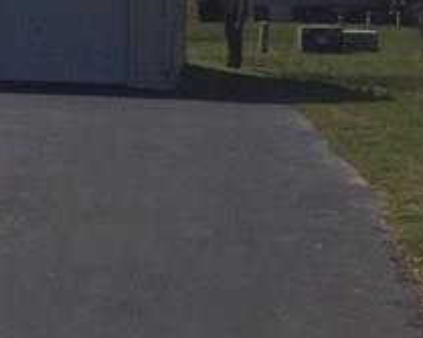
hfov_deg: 11.6
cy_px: 47
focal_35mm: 139
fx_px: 1739
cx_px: -569
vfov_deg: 11.0
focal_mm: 4.15
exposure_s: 1/6623
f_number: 2.2
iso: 32
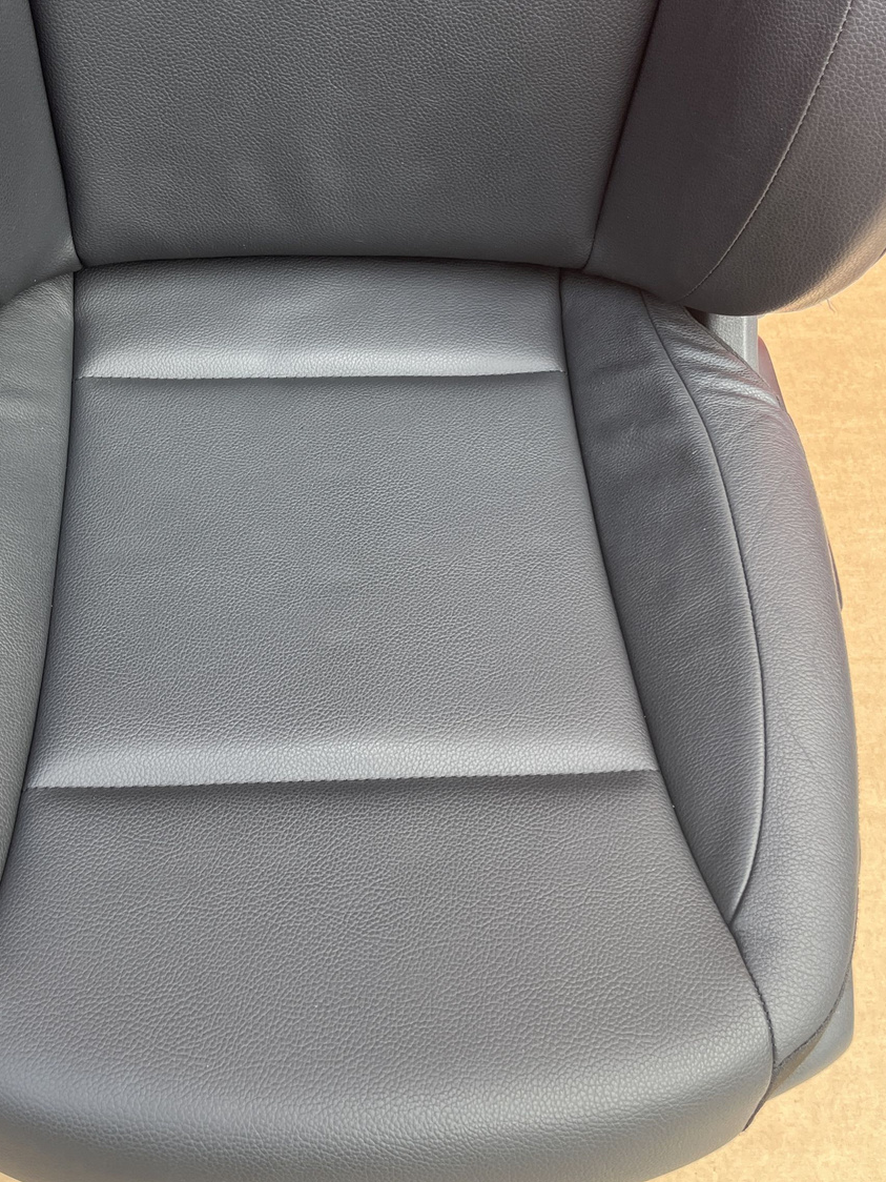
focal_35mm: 37
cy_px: 530
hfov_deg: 38.4
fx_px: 1263
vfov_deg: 50.1
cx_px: 338
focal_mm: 5.1
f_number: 1.6
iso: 80
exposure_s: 1/122
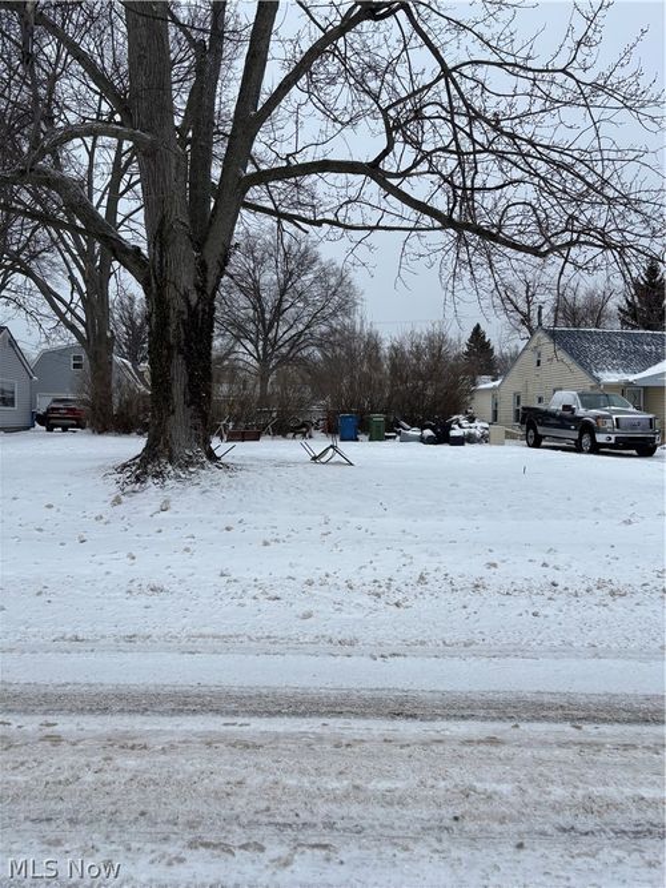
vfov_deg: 67.3
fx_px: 667
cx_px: 333
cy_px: 444
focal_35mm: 26
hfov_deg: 53.0
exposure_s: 1/3413
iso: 50
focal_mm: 5.96
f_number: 1.6
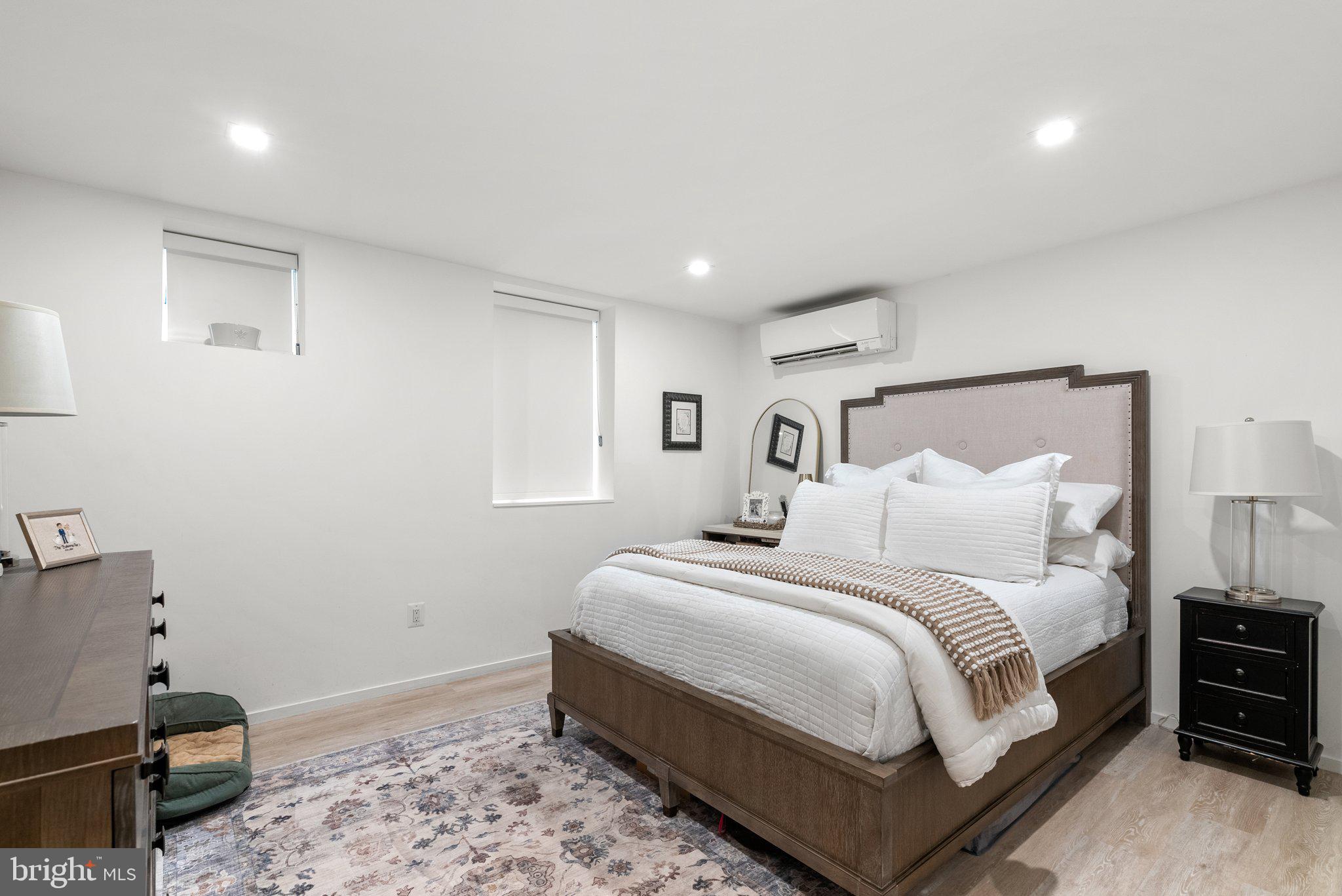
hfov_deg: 96.7
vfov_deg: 73.8
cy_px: 448
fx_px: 597
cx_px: 671
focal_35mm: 16
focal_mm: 16
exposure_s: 1/2.5
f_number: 8
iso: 250
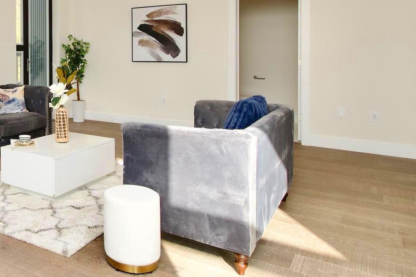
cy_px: 39
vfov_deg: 36.9
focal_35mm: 34
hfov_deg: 48.0
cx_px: 18
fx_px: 393
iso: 320
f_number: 7.1
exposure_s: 1/200
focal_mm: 10
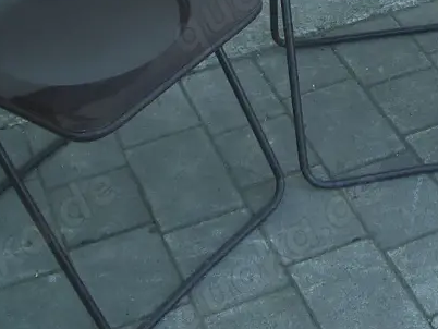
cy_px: -20
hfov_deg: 22.1
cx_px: 378
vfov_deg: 16.5
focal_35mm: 87
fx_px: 1101
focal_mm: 5.8
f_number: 2.6
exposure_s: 1/160
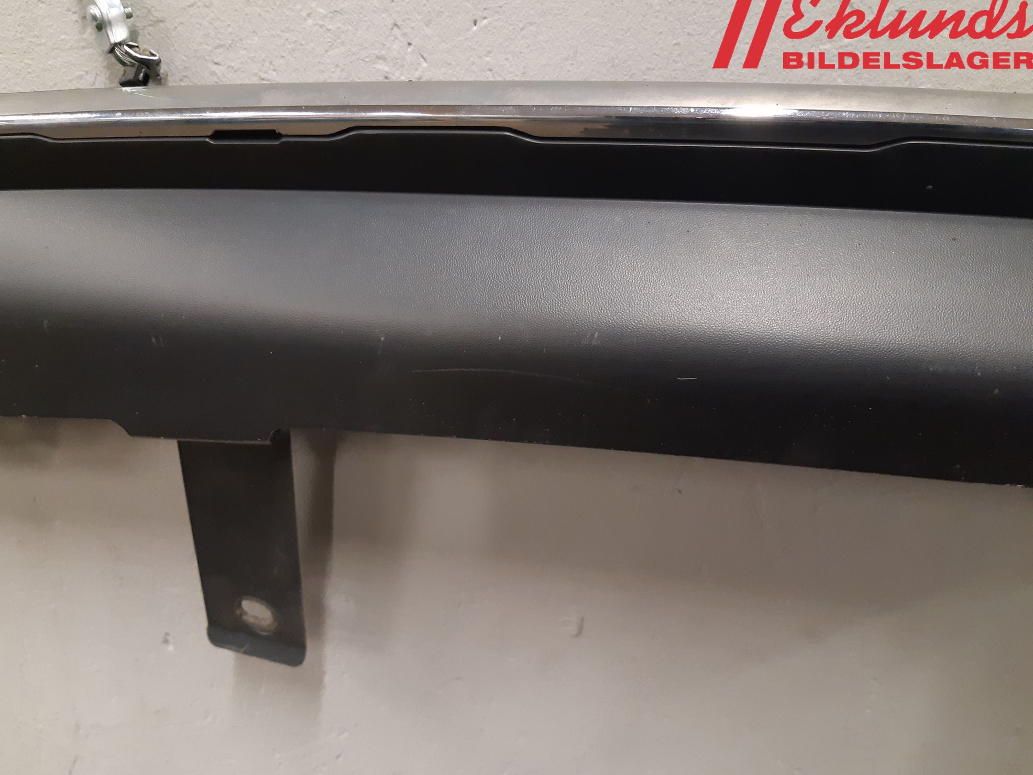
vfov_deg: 51.4
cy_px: 383
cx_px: 498
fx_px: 806
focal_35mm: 27
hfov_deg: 65.3
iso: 320
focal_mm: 3.93
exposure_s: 1/60
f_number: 1.7
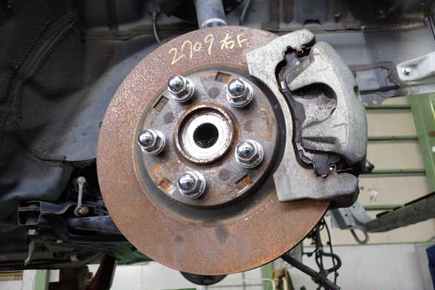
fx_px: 387
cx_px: 216
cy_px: 141
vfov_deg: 41.1
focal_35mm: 32
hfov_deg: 58.7
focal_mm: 5.4
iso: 200
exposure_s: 1/80
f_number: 2.3
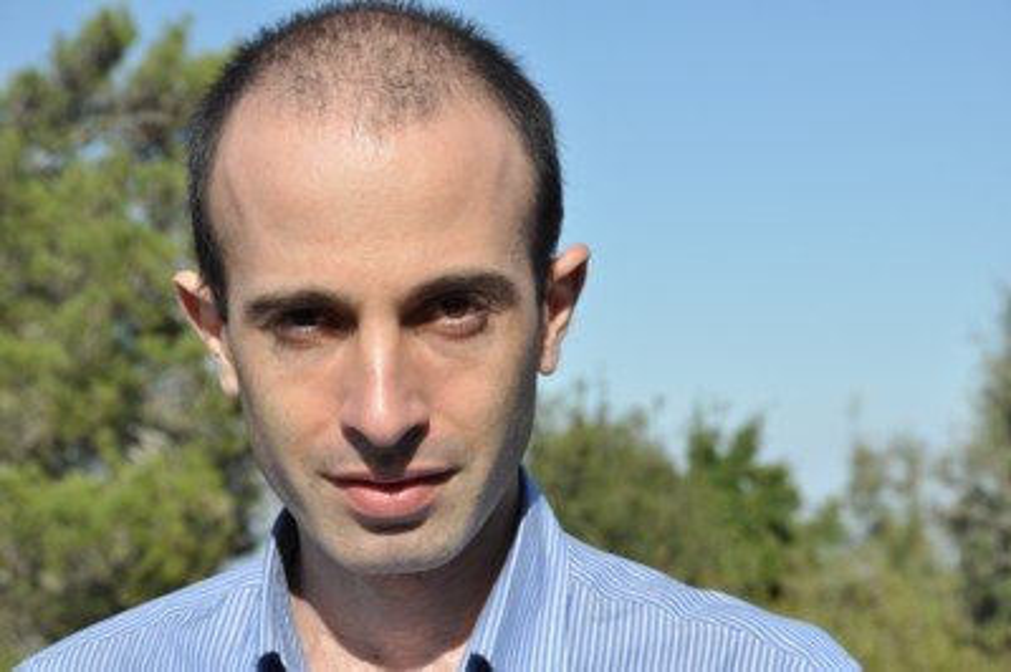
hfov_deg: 20.9
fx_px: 2736
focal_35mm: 98
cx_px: 506
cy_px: 336
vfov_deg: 14.0
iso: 200
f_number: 11
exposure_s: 1/320
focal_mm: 65
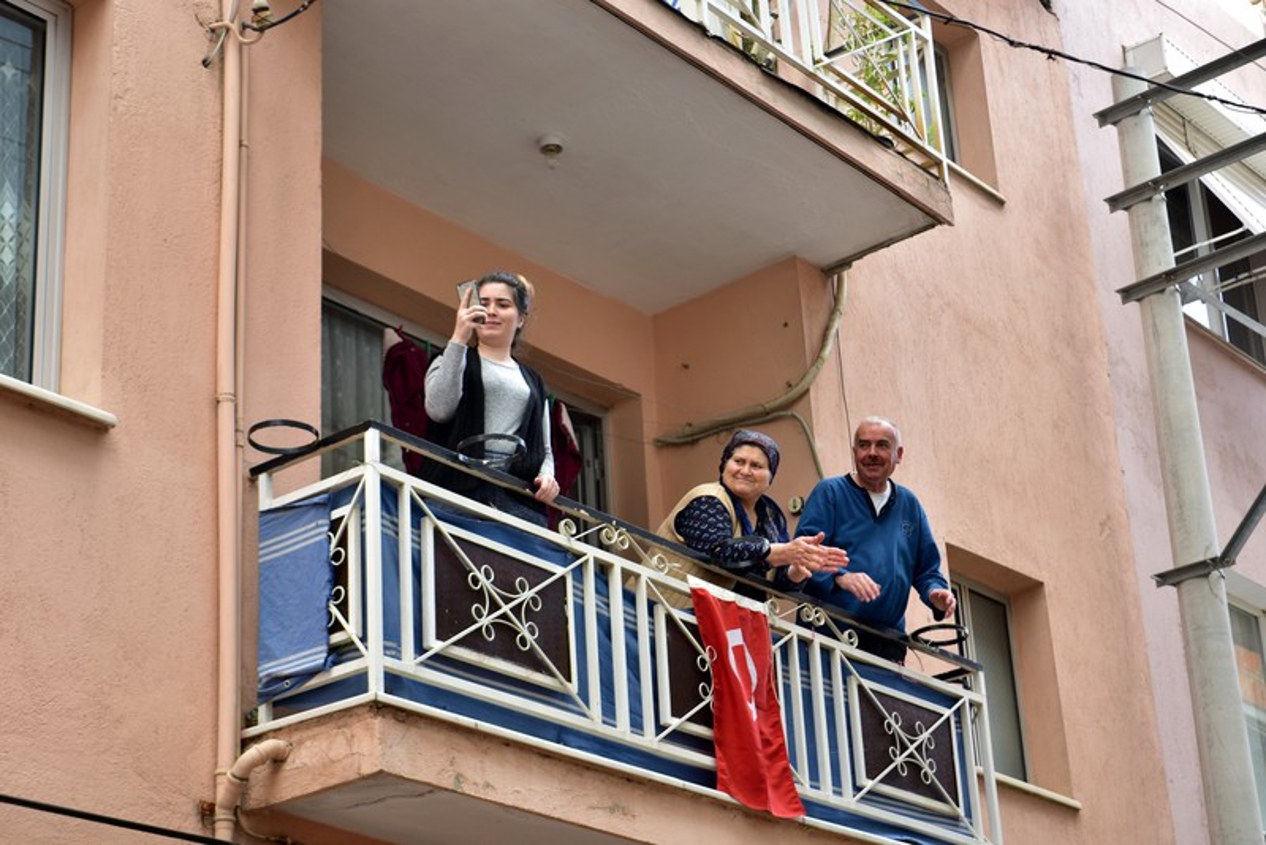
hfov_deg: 28.8
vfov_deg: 19.5
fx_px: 2462
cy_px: 422
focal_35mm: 70
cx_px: 633
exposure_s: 1/200
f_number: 2.8
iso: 100
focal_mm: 70
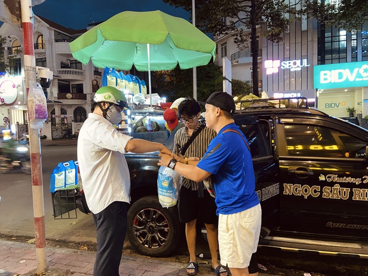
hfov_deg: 65.3
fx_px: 287
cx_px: 188
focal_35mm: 27
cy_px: 143
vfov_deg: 51.3
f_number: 1.8
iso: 500
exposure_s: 1/33
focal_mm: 4.25
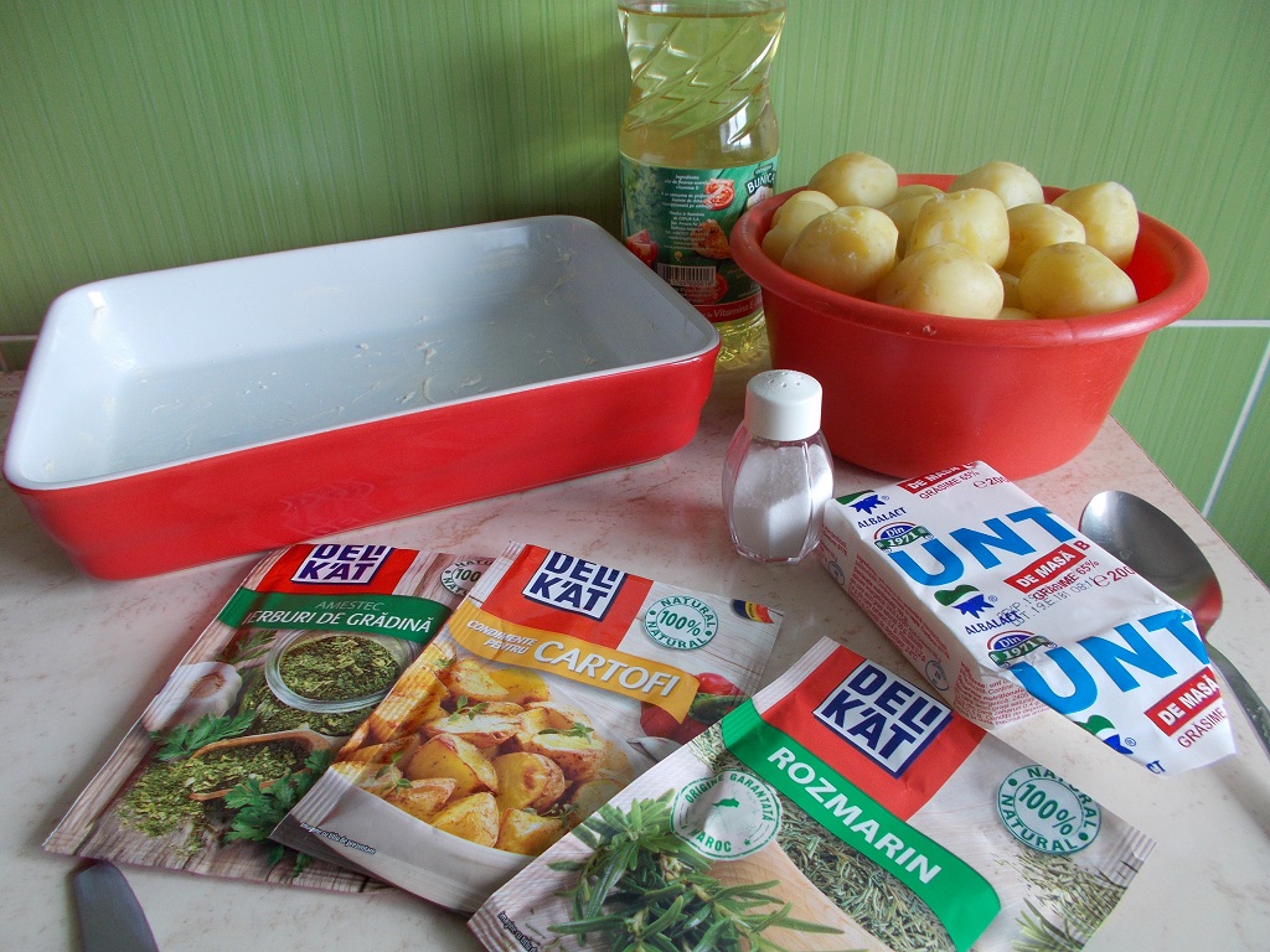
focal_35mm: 26
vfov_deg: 53.1
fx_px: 954
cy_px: 476
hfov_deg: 67.3
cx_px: 635
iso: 125
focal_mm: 4.6
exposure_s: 1/25
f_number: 3.2
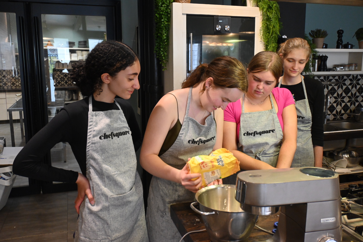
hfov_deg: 57.2
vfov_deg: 40.0
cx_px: 182
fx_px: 333
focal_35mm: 33
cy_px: 121
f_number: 4
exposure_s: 1/125
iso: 2500
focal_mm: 22
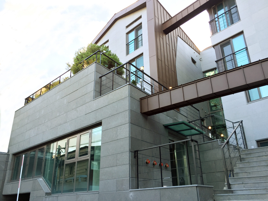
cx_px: 134
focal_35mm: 29
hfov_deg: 61.7
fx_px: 225
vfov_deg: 48.2
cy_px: 100
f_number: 2.2
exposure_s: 1/60
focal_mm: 4.15
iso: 32
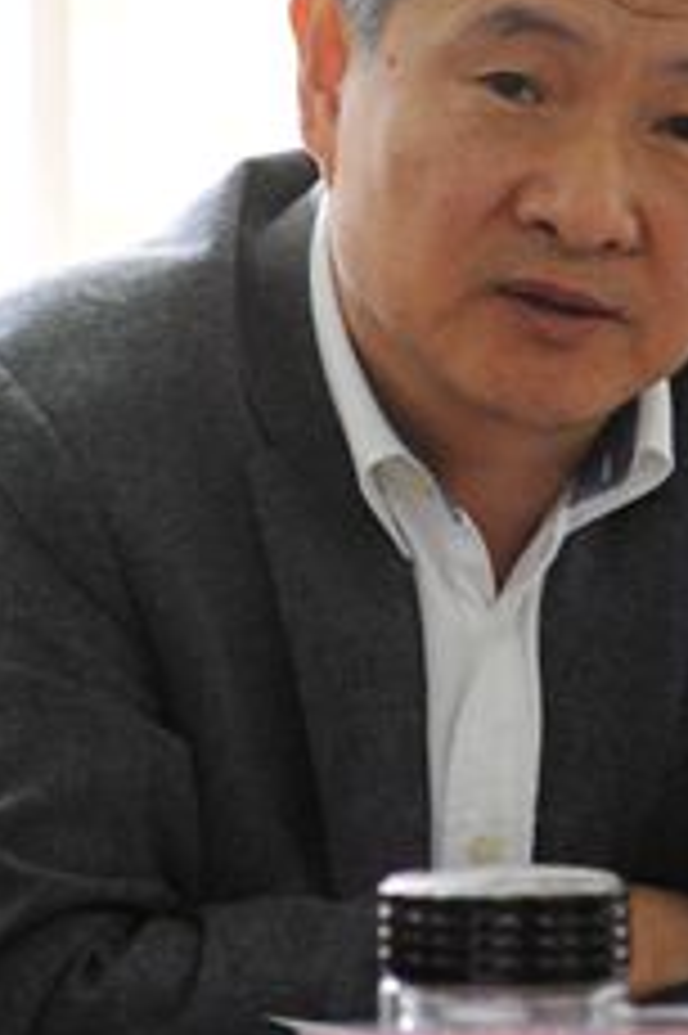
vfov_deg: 10.6
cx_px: 558
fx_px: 5598
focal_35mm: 195
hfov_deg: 7.0
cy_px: 428
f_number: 2.8
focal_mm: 70
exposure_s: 1/125
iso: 1250
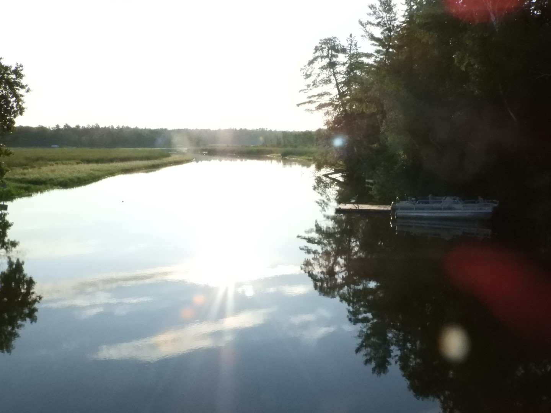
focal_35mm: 35
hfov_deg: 52.6
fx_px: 557
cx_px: 276
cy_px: 206
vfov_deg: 40.7
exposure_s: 1/3200
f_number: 7.6
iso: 1600
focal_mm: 6.3
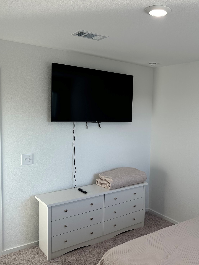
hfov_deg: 41.9
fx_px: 253
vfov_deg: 55.3
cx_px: 144
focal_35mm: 33
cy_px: 133
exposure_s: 1/159
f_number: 1.78
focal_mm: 6.86
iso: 64
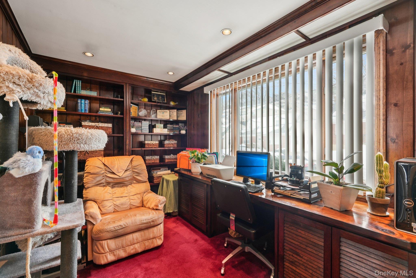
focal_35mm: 16
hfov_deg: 96.7
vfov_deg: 73.7
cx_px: 208
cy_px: 139
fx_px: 185
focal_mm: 16
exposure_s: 1/25
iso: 400
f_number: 8
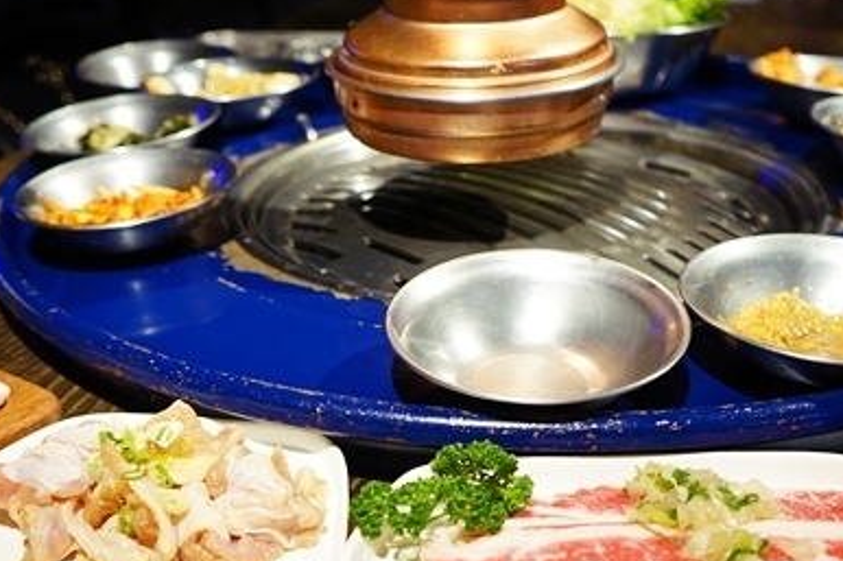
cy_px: 497
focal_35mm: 58
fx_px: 1358
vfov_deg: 22.8
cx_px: 253
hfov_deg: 34.0
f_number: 3.5
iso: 640
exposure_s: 1/60
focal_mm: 28
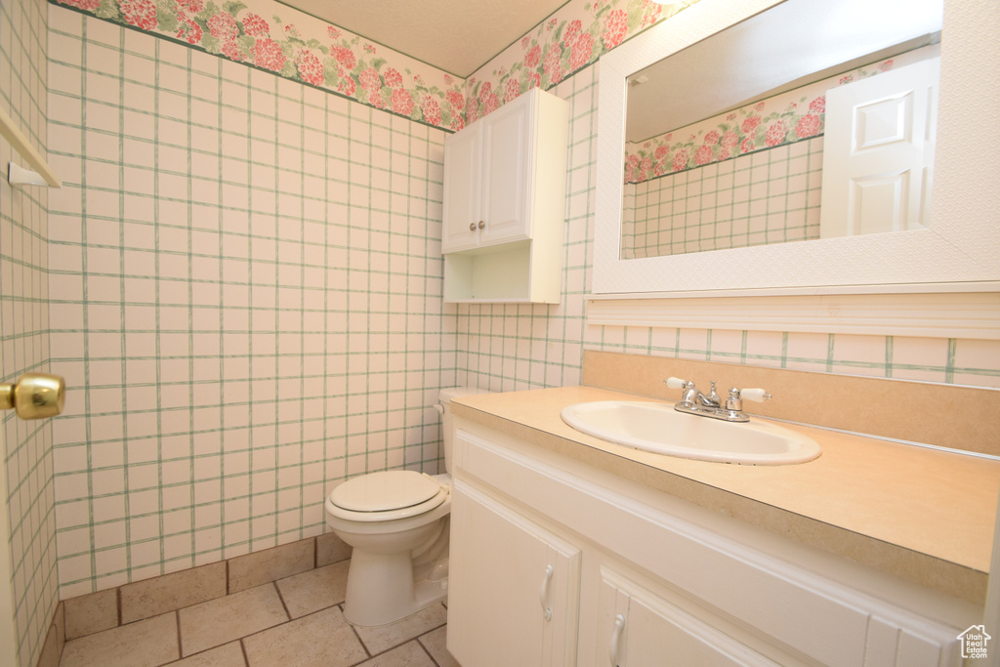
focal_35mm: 15
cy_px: 334
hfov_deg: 100.4
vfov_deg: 77.3
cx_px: 500
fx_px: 417
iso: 800
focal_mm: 10
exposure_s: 1/100
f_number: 5
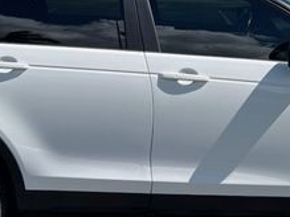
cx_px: 175
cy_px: -3
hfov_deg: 25.6
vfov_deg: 18.8
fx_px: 636
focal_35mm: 76
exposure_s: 1/4831
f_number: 1.5
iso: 50
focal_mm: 5.7
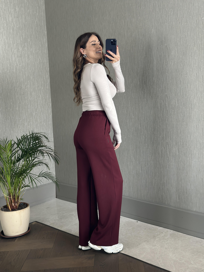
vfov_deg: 39.7
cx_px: 102
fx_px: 377
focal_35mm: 48
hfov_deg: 30.3
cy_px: 136
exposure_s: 1/60
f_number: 1.78
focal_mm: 6.86
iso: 320
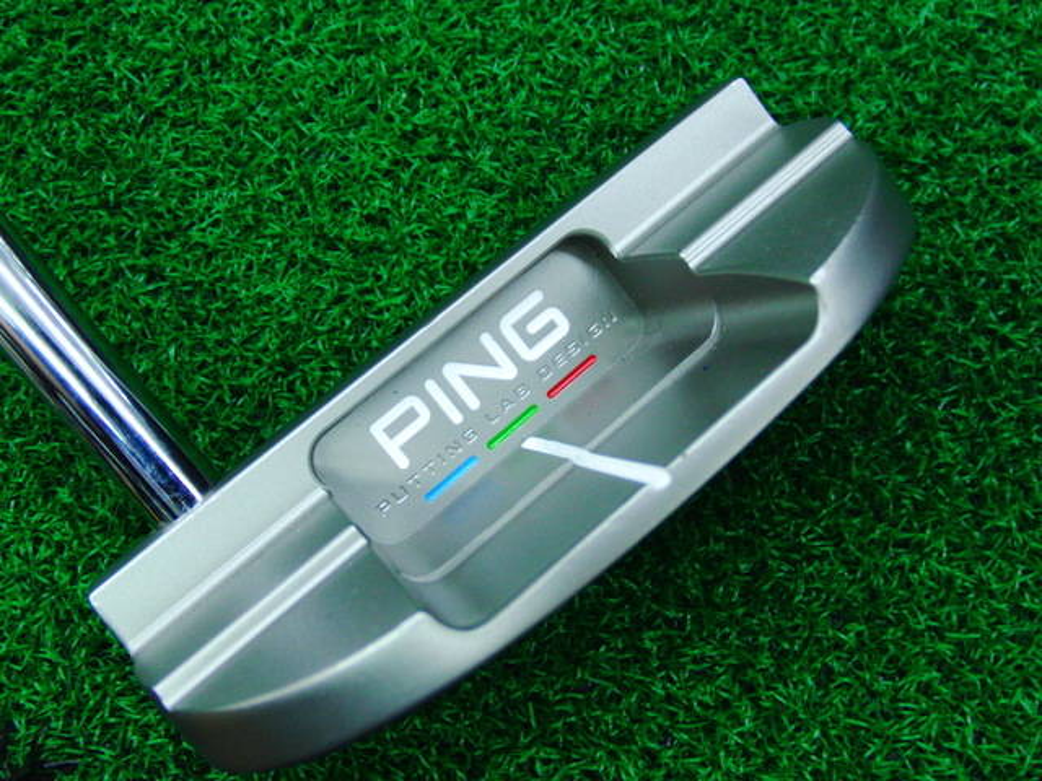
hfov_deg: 50.1
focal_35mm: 37
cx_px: 521
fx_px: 1114
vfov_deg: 38.7
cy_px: 390
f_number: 3.6
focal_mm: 6.42
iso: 400
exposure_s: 1/50
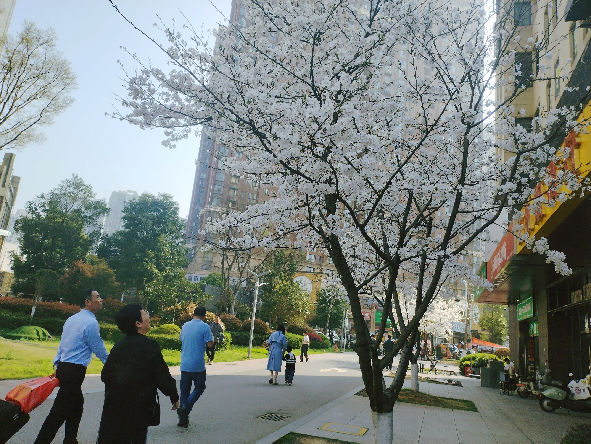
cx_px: 296
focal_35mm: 26
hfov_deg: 67.3
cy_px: 222
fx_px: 444
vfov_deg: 53.1
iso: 100
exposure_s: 1/1000
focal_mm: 4.26
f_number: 1.8
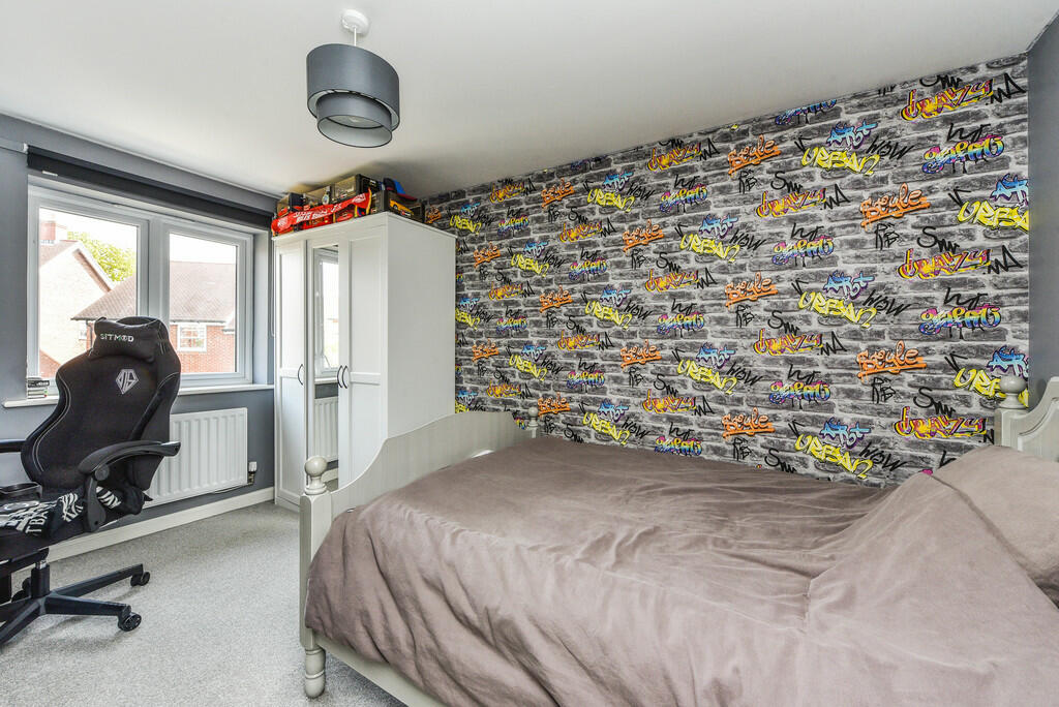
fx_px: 412
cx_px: 530
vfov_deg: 81.3
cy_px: 354
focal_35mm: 14
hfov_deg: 104.2
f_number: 9
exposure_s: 1/30
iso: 250
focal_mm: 14
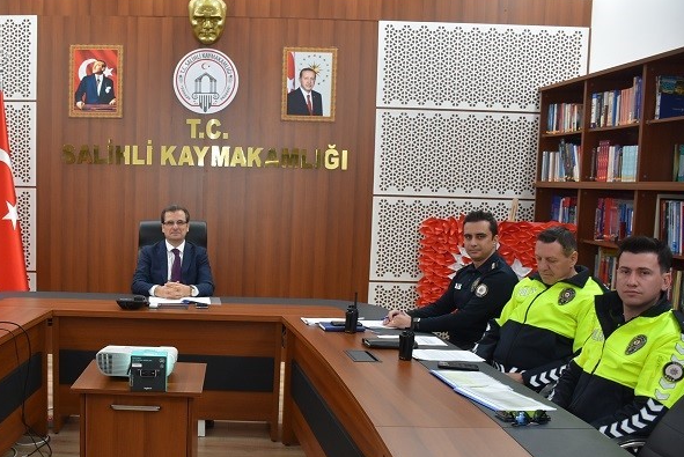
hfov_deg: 45.7
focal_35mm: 41
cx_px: 171
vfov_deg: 32.6
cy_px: 279
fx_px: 780
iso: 560
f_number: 4
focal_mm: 18
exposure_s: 1/60
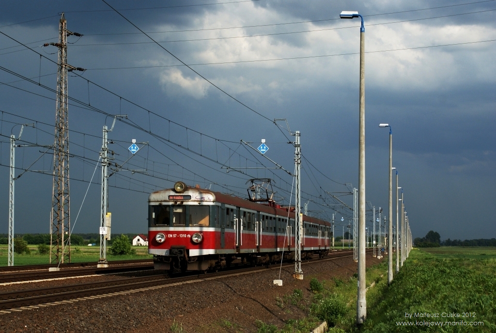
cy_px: 166
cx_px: 248
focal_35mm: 68
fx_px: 932
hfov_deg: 29.8
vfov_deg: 20.2
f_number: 9
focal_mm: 45
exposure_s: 1/500
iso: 100
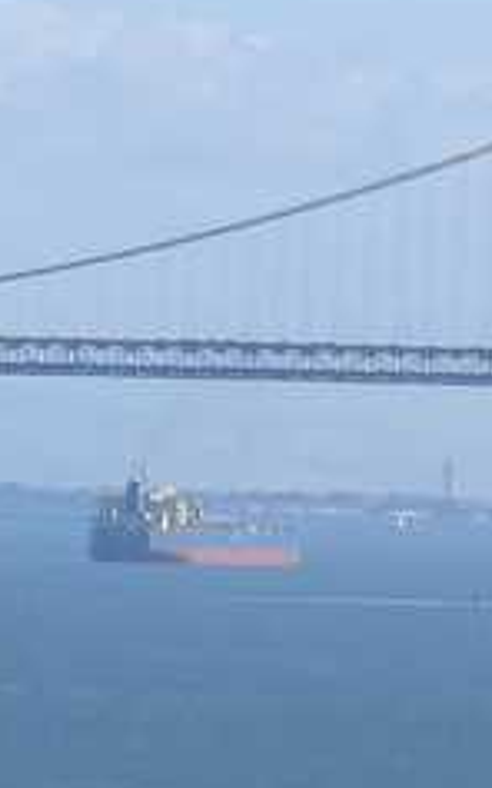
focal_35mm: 717
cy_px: 642
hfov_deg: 1.8
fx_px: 15392
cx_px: -888
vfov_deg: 2.9
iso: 100
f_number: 4
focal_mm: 22.3
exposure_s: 1/800
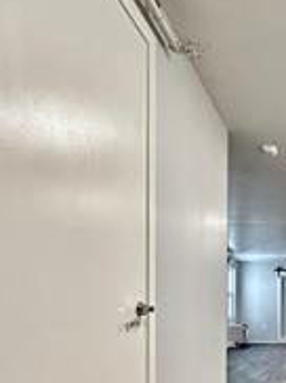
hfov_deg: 32.0
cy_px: 322
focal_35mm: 37
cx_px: 345
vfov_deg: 46.7
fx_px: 409
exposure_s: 1/120
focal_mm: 2.22
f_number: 2.2
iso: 250
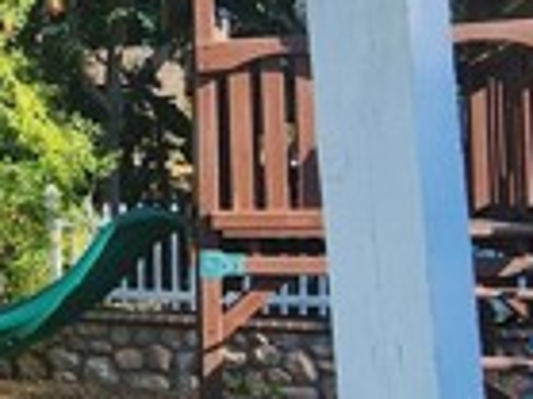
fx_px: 923
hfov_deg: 26.1
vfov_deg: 24.3
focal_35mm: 60
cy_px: 161
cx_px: -207
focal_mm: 2.2
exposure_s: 1/1073
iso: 50
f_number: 2.2
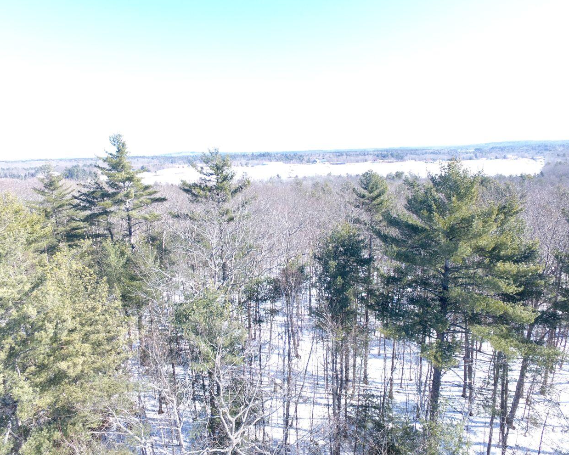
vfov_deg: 65.5
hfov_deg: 77.6
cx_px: 283
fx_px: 354
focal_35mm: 21
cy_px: 226
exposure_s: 1/200
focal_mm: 3.61
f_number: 2.8
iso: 100
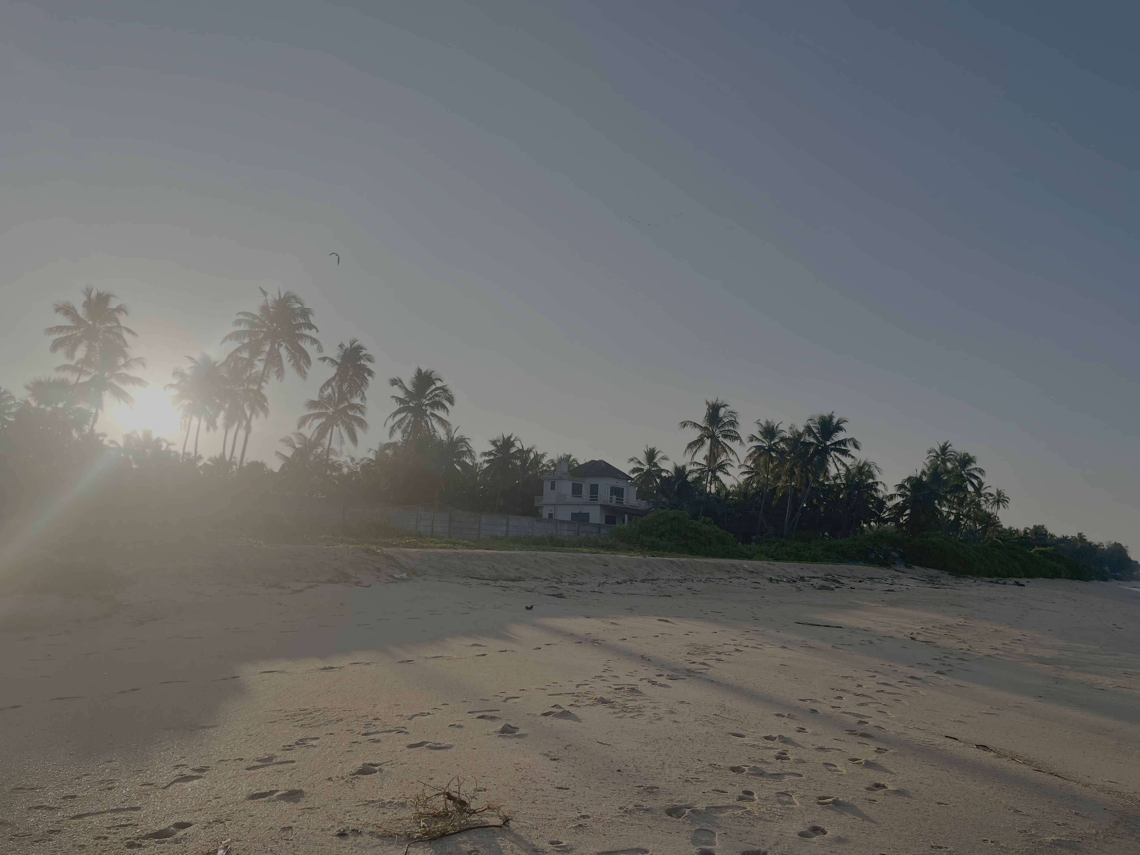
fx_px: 856
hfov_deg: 67.3
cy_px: 428
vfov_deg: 53.1
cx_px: 570
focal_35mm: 26
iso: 32
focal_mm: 4.2
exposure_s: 1/5814
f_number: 1.6
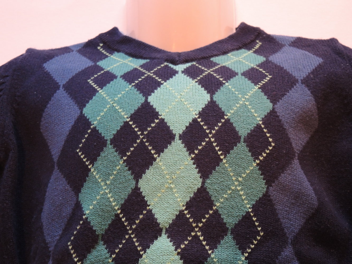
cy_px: 132
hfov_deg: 33.2
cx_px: 176
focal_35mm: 58
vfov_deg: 25.2
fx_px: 590
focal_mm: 12.5
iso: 720
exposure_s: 1/13
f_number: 2.8
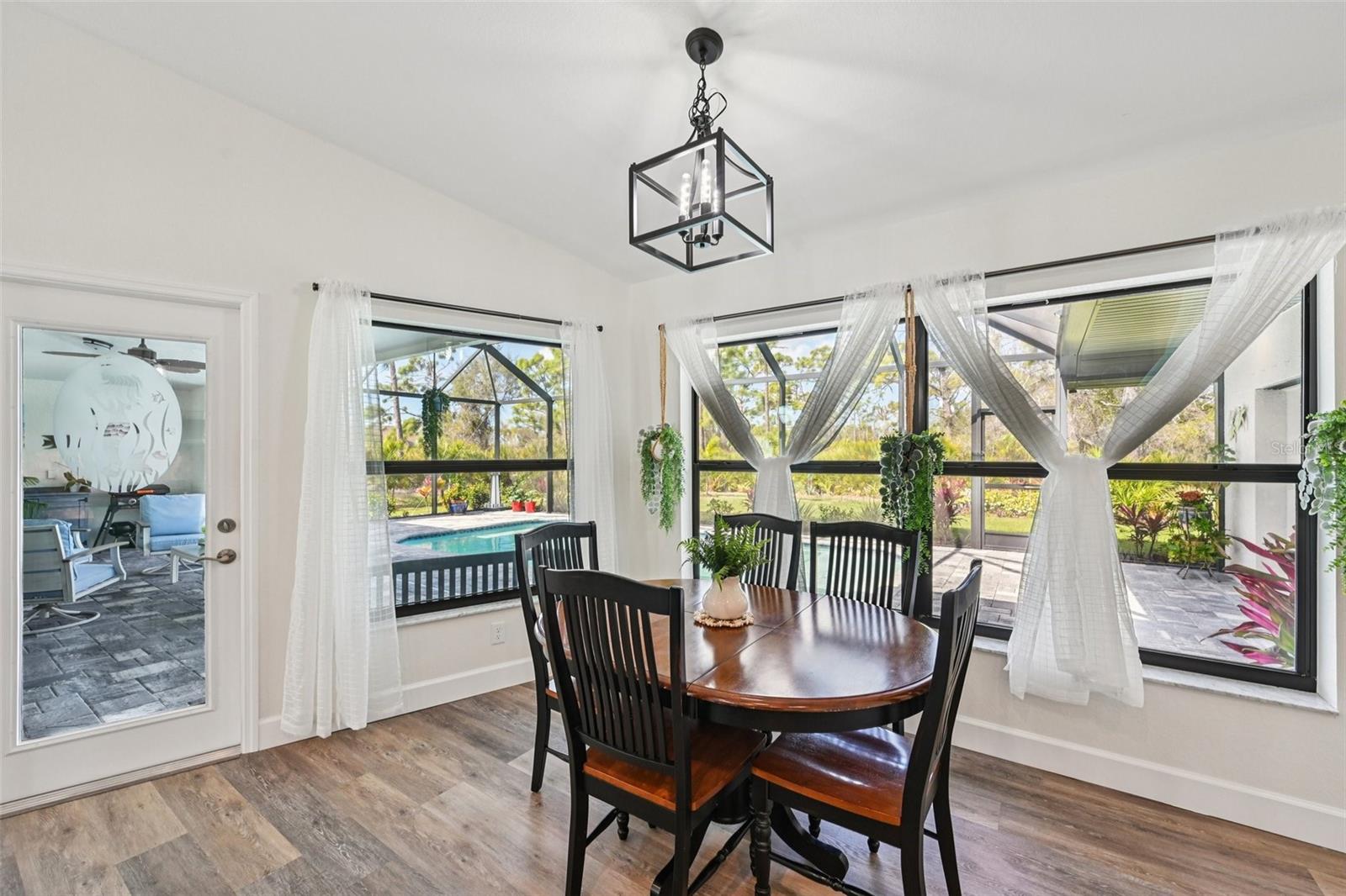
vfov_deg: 81.2
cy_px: 448
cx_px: 673
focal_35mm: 14
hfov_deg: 104.3
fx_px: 523
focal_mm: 14
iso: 400
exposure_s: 1/125
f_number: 8
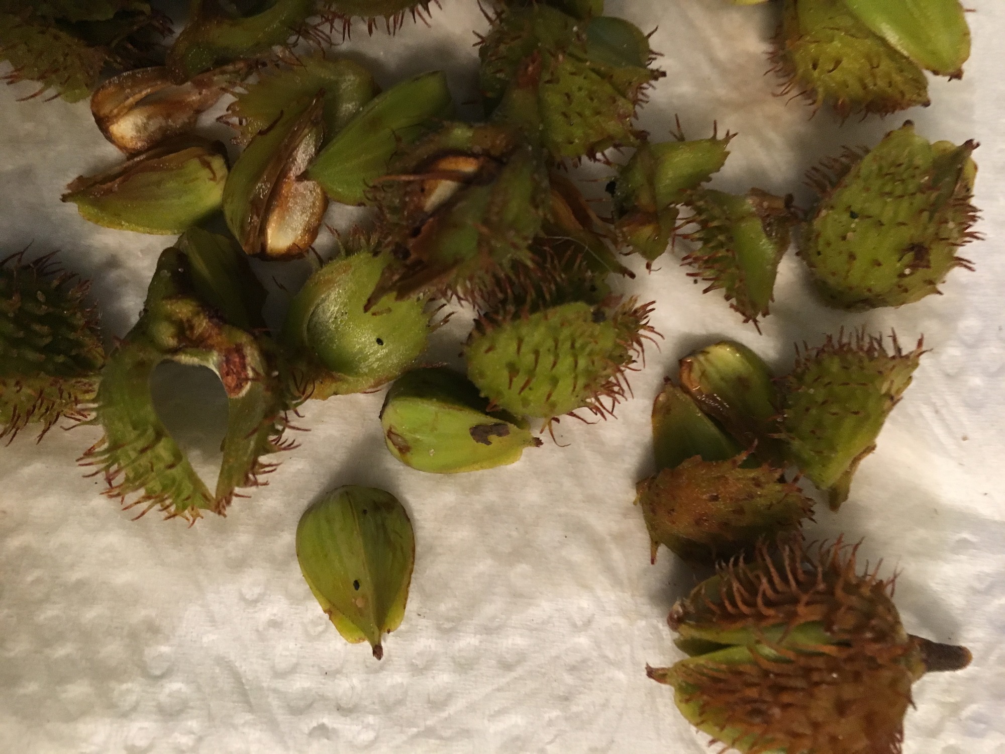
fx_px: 842
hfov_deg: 61.7
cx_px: 502
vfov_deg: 48.2
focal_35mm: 29
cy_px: 377
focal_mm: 4.15
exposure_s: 1/24
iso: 200
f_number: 2.2
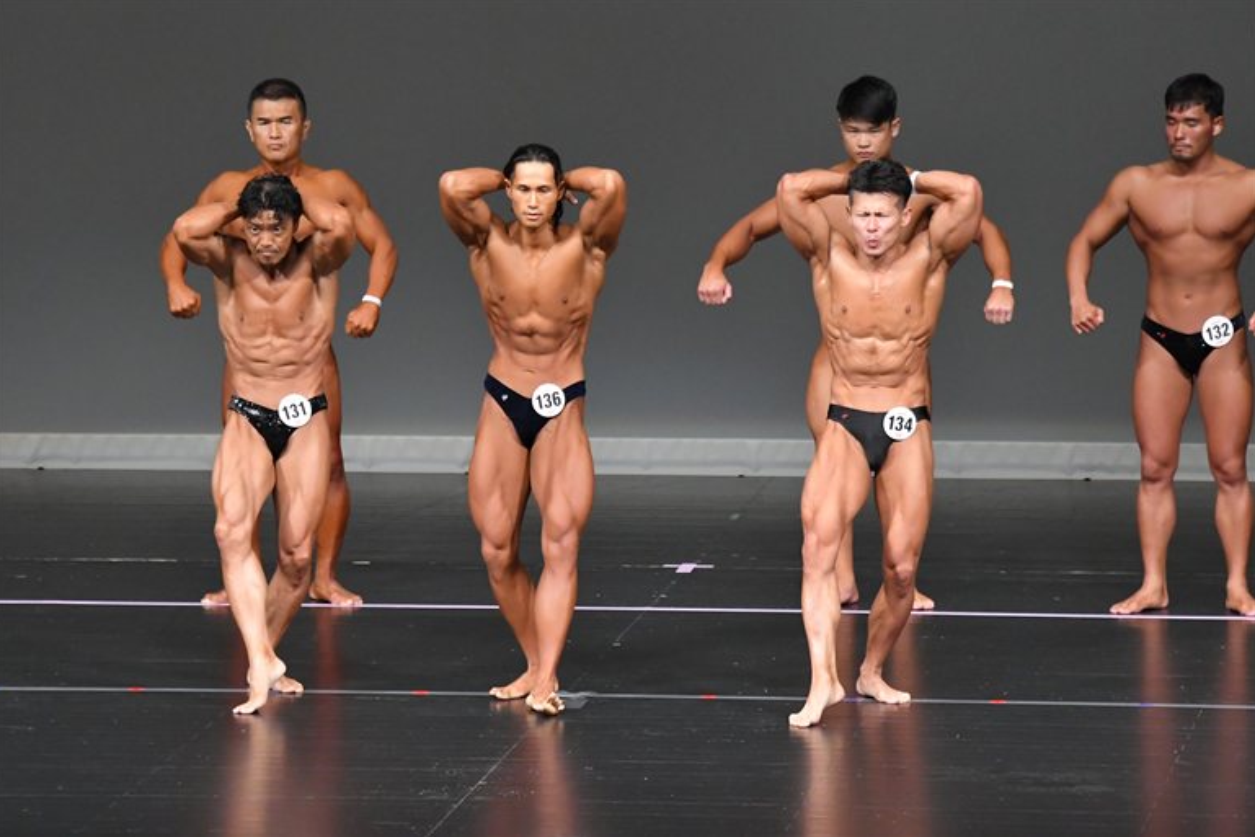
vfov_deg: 5.1
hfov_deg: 7.6
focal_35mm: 272
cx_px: 624
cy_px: 419
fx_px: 9483
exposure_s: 1/400
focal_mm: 180
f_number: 5.6
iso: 5000
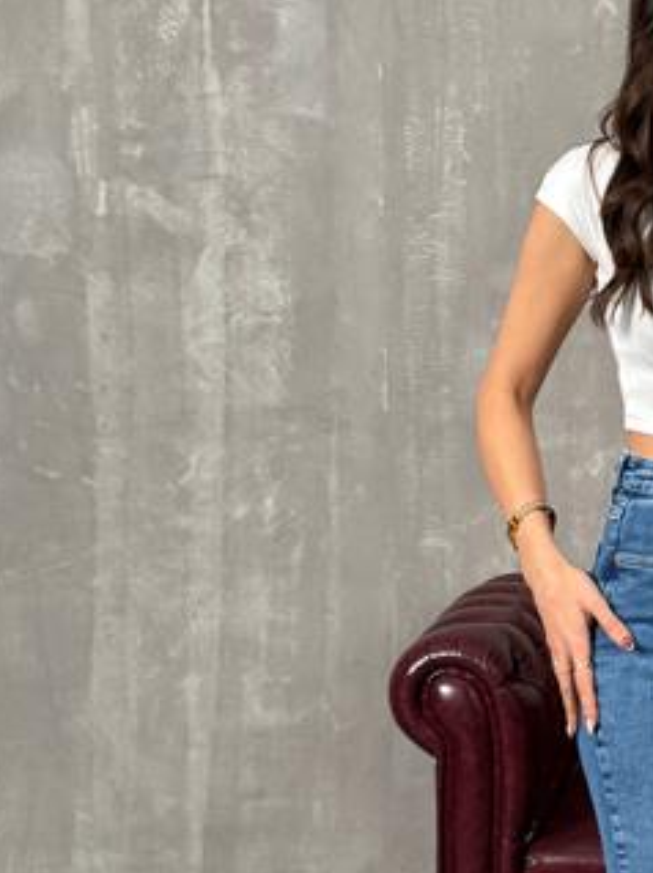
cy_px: 453
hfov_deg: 19.7
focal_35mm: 71
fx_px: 1788
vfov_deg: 27.4
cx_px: 731
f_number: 1.78
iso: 200
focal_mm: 6.76
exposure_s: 1/119
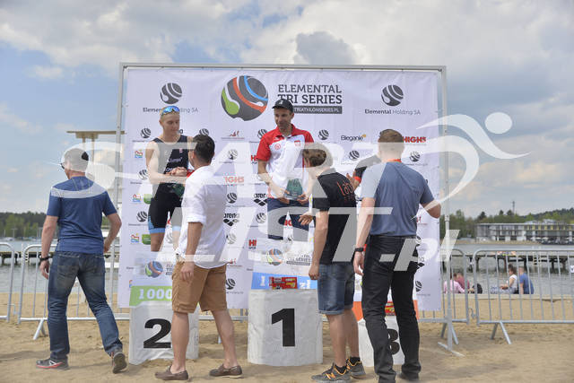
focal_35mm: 38
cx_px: 287
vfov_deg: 35.1
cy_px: 192
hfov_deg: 50.7
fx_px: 606
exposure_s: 1/4000
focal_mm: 38
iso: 200
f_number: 4
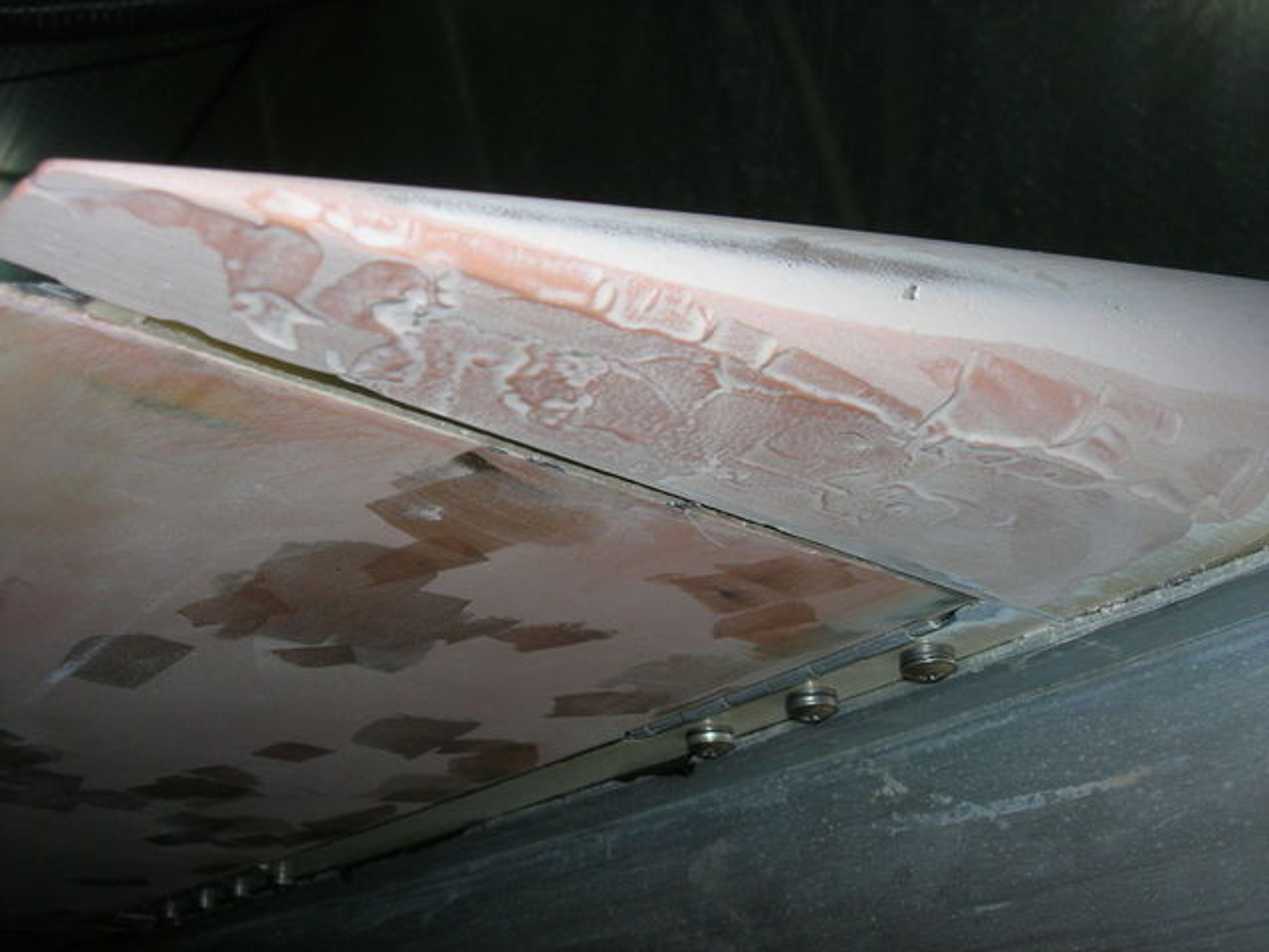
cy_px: 476
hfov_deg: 49.0
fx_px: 1393
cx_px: 634
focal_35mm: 38
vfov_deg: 37.7
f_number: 4.8
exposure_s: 1/60.1
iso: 64
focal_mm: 7.8
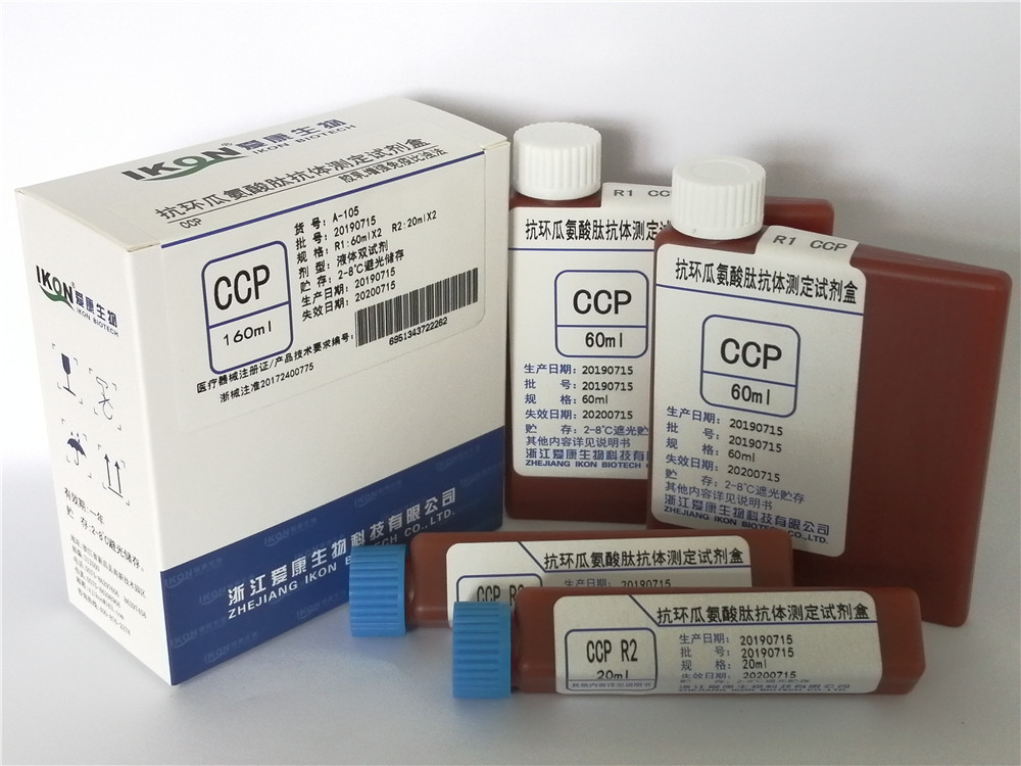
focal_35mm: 54
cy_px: 383
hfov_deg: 35.5
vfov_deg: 27.0
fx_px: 1593
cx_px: 510
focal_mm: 3.64
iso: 80
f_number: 1.8
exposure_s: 1/33.3
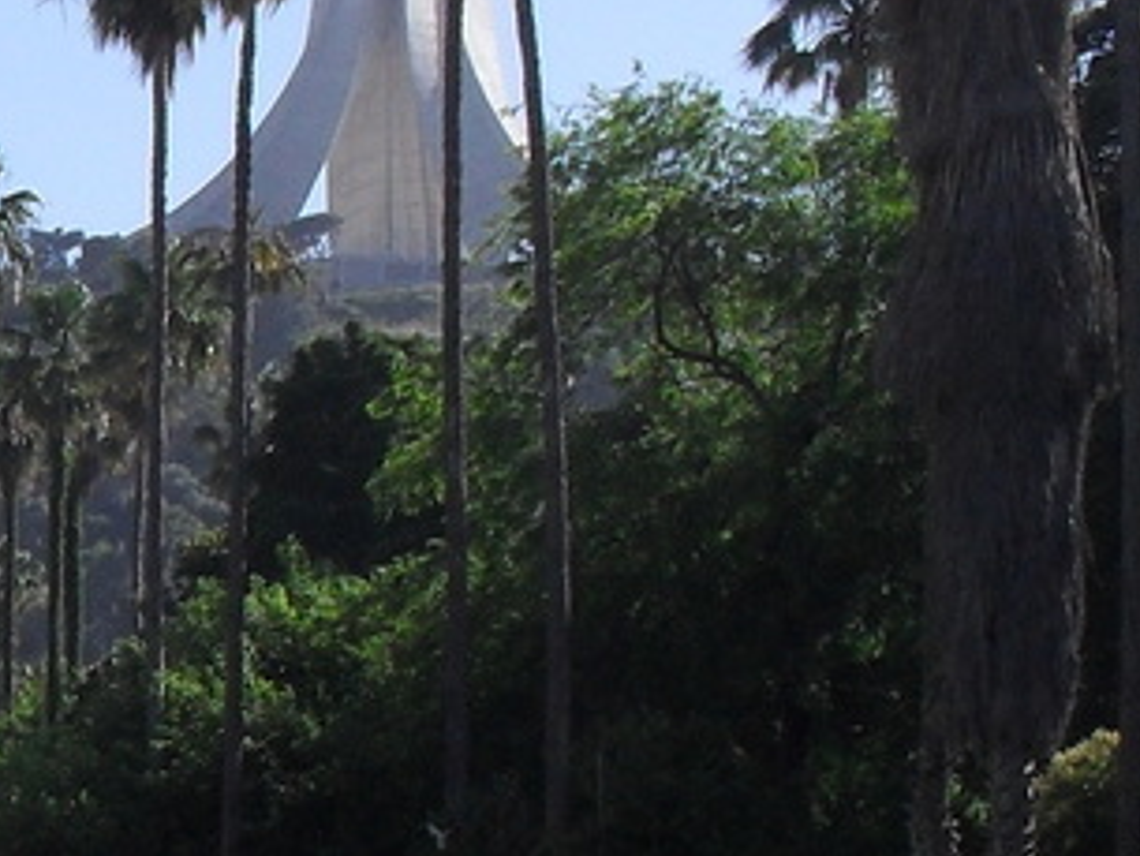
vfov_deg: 9.8
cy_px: 1338
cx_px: -703
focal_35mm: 147
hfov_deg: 12.6
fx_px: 4843
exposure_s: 1/250
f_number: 8.4
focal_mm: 6.3
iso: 100
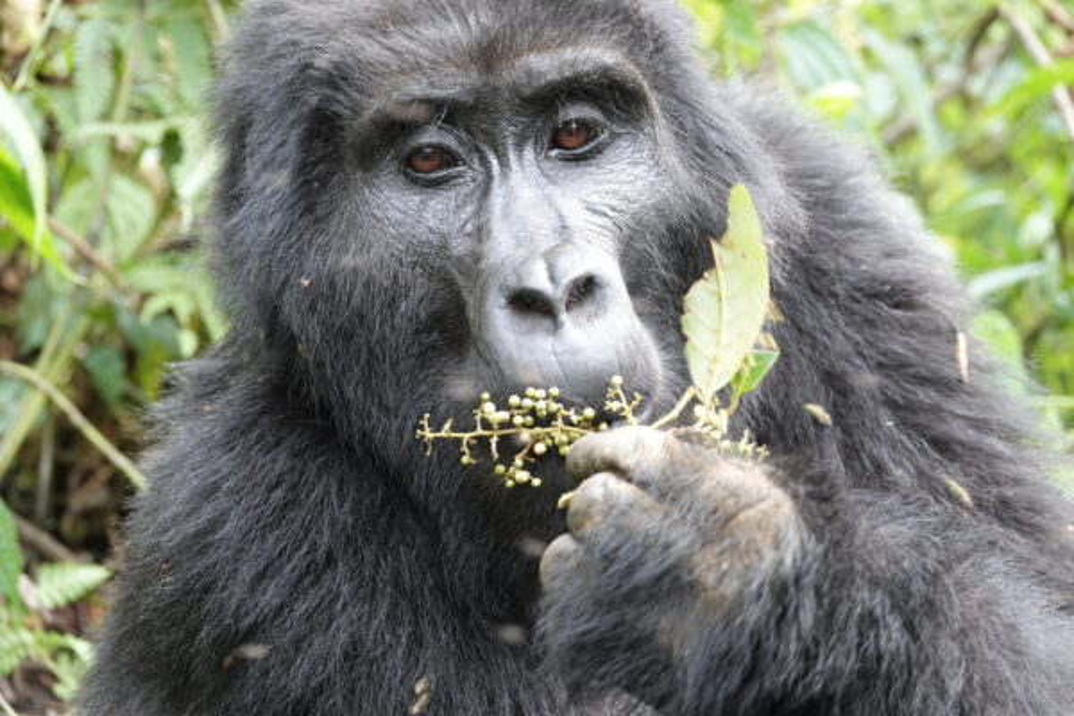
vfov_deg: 6.9
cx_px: 537
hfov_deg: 10.3
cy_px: 358
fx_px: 5966
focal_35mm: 200
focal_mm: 73.24
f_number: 4
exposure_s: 1/80
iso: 800
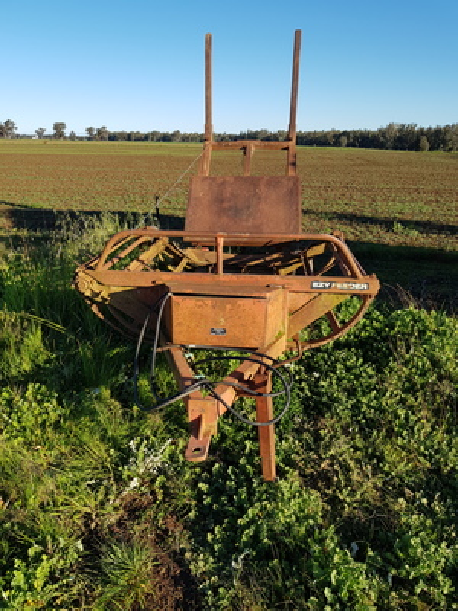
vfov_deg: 67.3
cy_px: 306
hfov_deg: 53.1
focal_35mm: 26
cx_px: 229
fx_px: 459
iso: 40
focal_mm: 4.2
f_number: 1.7
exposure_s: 1/1288
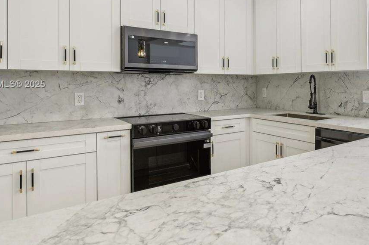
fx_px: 287
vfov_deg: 45.7
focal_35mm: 28
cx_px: 252
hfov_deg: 63.5
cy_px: 85
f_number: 8
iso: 100
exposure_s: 1/50
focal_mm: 15
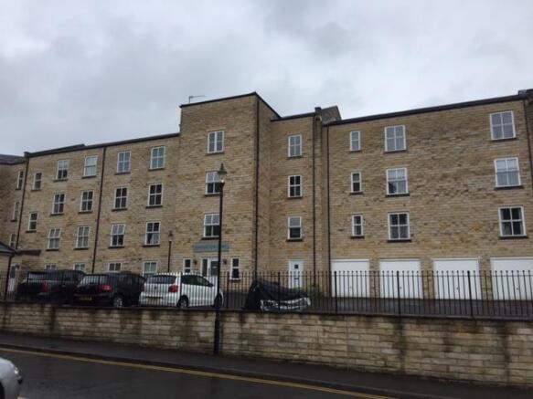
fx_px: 446
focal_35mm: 29
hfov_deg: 61.7
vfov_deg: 48.2
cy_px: 200
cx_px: 266
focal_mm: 4.15
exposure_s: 1/898
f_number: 2.2
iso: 32
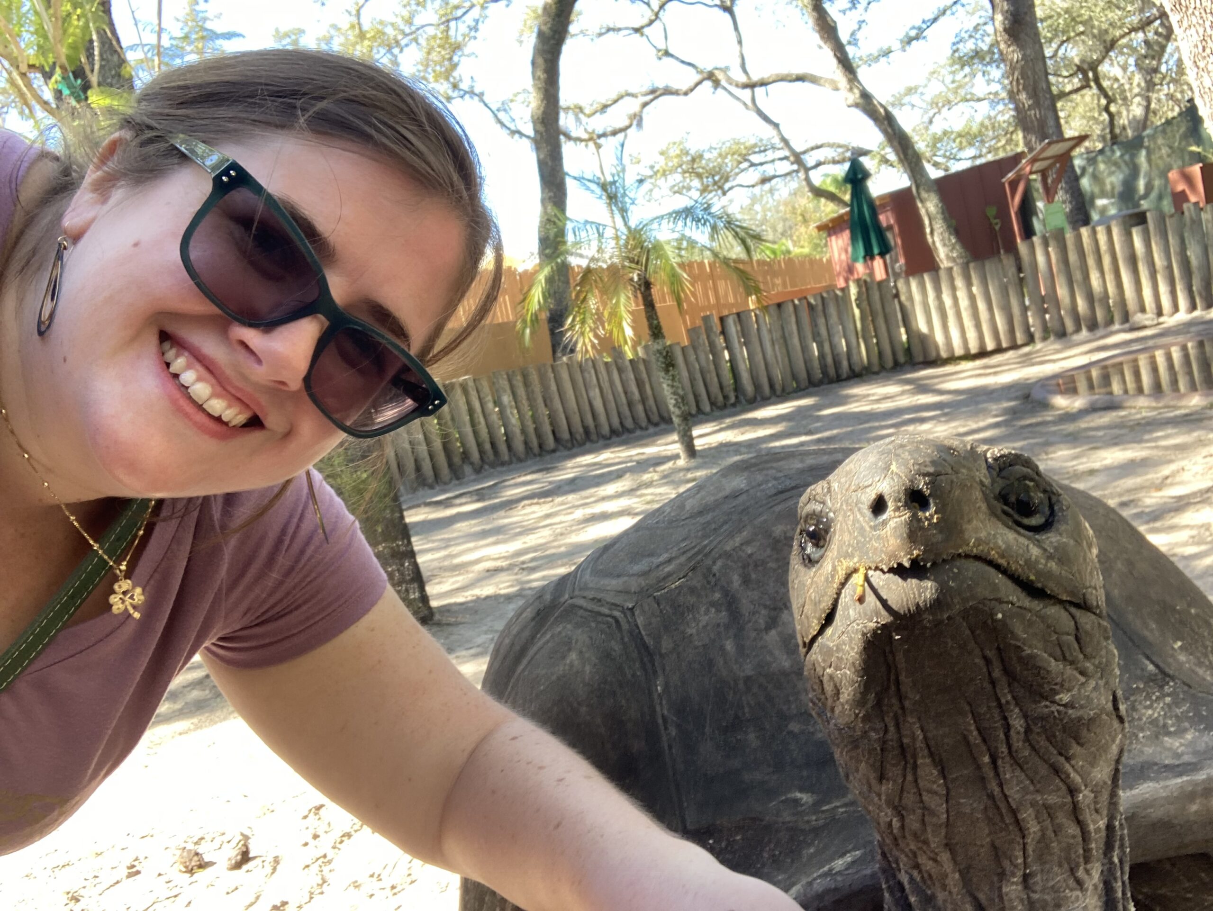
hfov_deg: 56.8
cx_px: 606
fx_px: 1122
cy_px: 456
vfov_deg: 44.2
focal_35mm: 32
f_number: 2.2
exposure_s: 1/121
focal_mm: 2.87
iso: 64
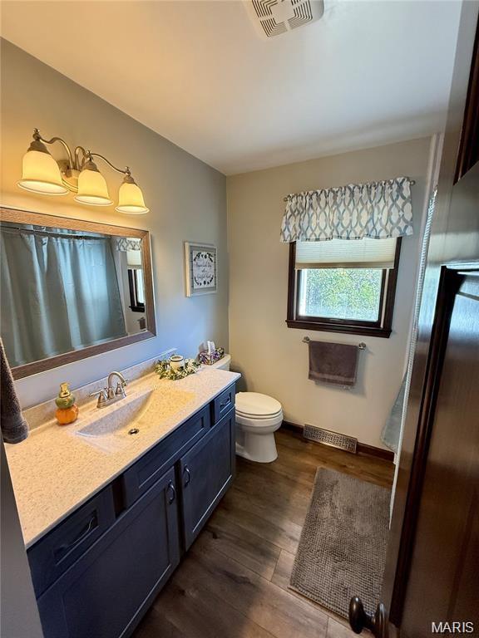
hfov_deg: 85.7
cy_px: 319
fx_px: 258
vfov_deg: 102.1
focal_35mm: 14
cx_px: 240
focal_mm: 2.22
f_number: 2.2
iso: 400
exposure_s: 1/120
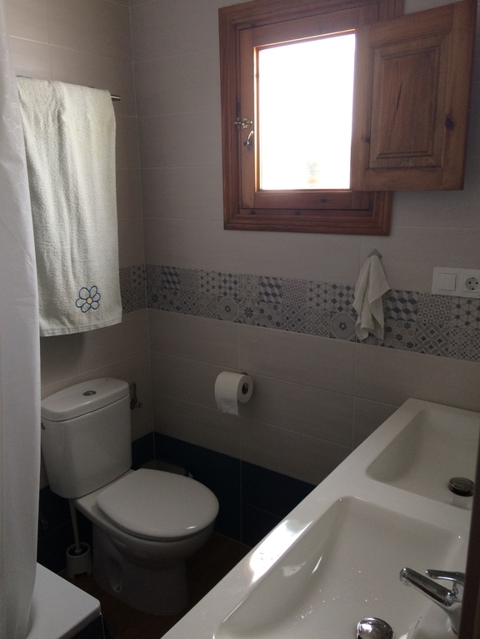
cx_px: 240
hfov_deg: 48.2
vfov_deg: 61.7
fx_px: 536
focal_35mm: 29
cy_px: 320
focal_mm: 4.15
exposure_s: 1/33
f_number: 2.2
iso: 80
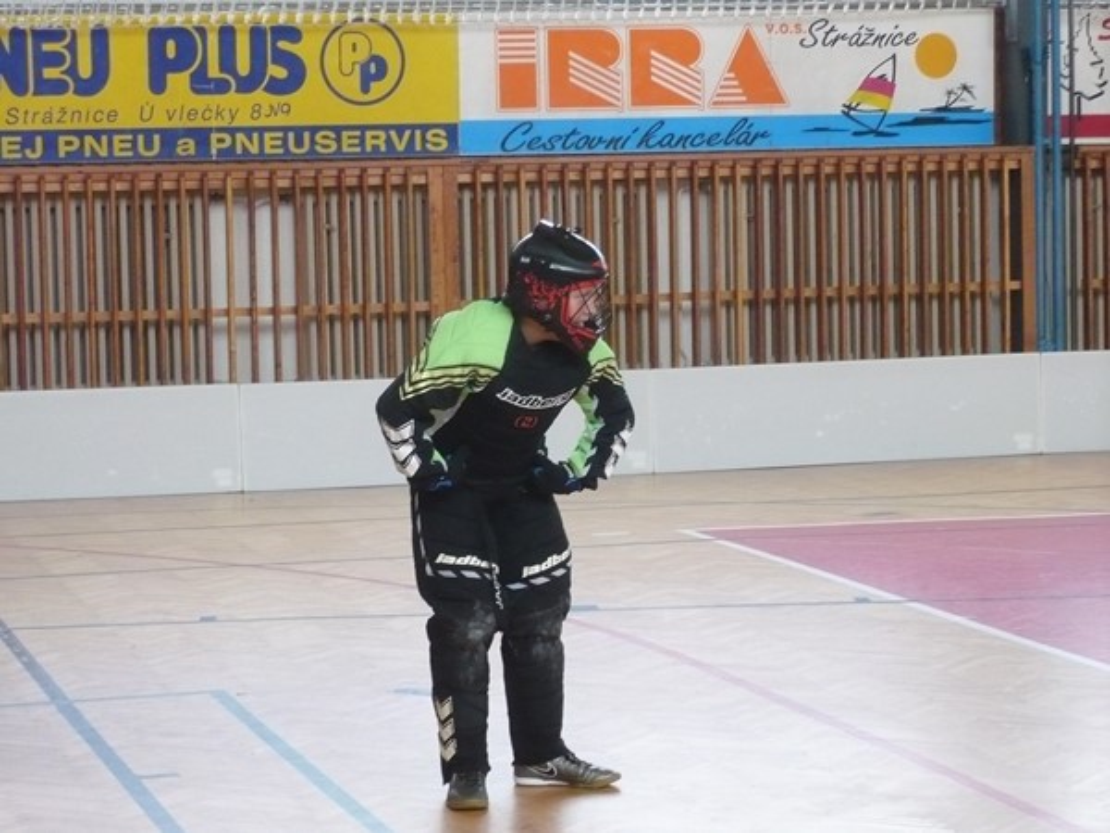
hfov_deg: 18.7
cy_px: 416
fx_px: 3367
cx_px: 555
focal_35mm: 105
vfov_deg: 14.1
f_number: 5
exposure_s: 1/80
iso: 400
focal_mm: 17.4
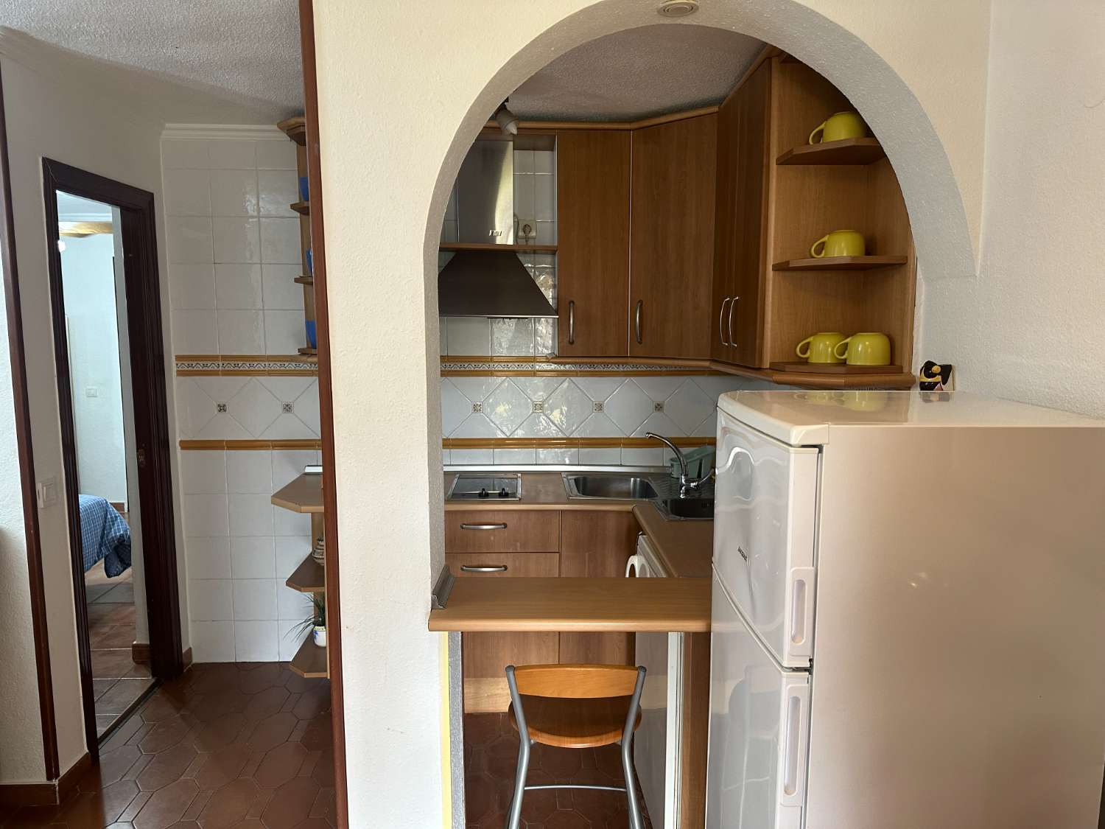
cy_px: 414
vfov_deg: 56.8
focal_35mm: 24
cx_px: 552
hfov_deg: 71.6
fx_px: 766
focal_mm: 6.86
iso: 200
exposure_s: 1/50
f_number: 1.78
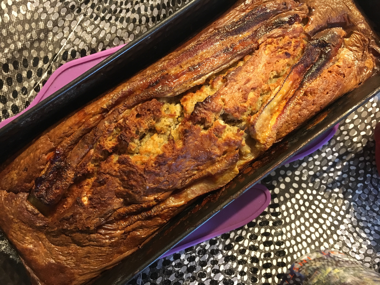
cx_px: 190
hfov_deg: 61.7
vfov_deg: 48.2
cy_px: 142
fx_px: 318
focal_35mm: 29
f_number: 2.2
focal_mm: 4.15
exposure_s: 1/25
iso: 250
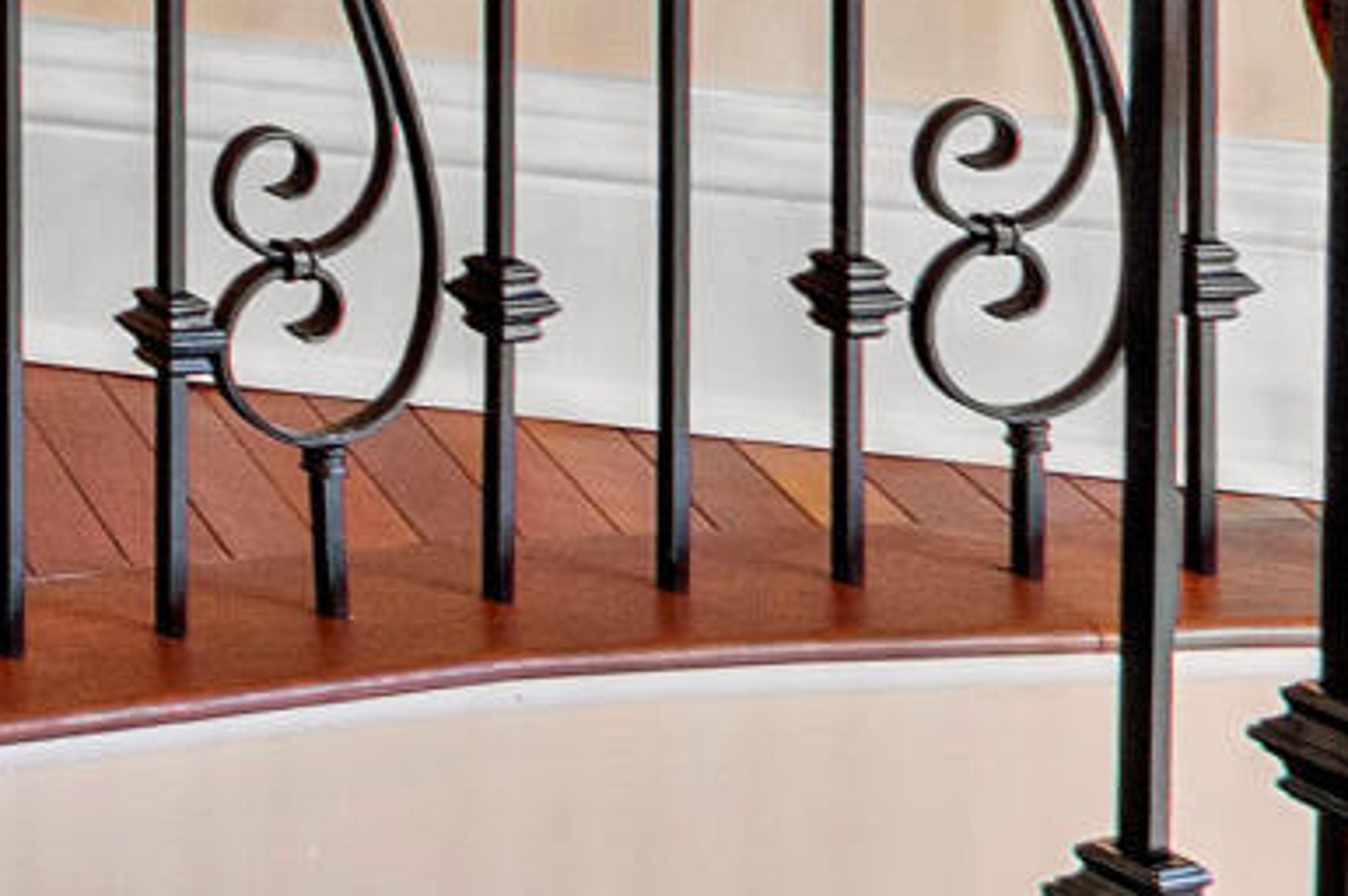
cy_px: -1592
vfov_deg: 9.6
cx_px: -2910
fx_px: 4377
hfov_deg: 10.6
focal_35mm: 117
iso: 100
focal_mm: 10
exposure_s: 1/1.67
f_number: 8
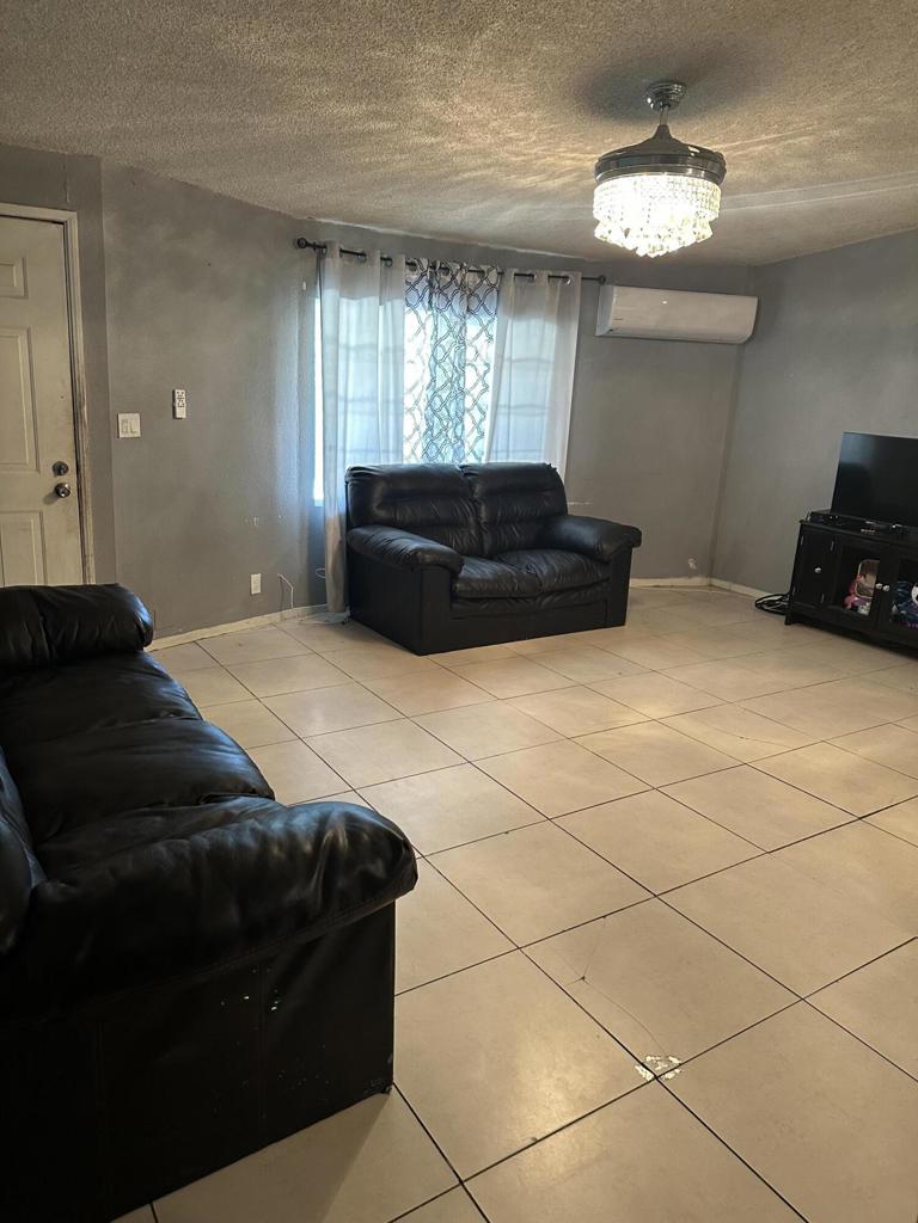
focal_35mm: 24
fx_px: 849
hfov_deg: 56.8
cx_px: 459
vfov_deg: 71.6
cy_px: 612
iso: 400
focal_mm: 6.86
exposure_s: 1/60
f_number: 1.78
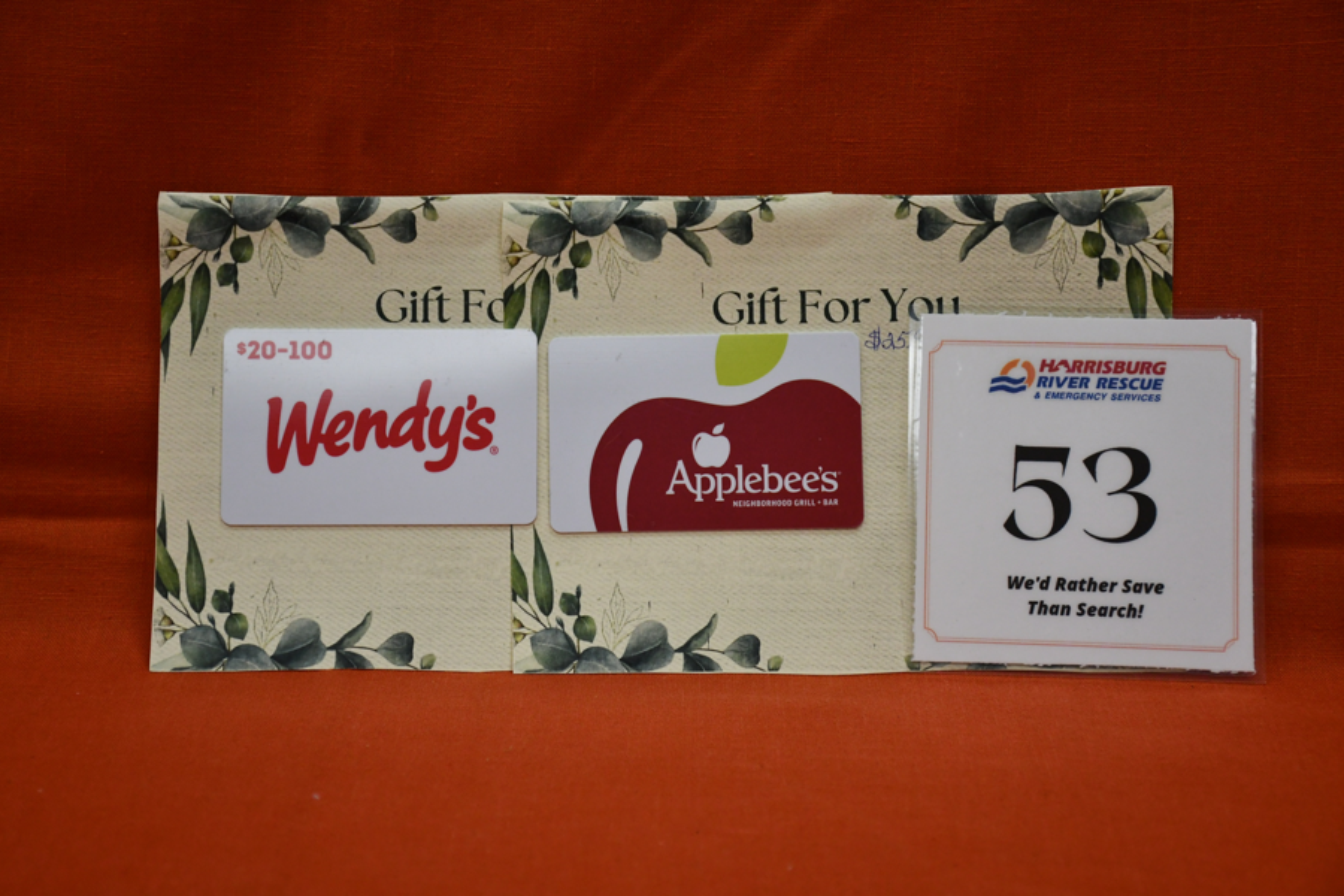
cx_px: 672
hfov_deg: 26.0
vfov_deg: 17.5
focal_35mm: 78
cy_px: 448
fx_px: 2912
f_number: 6.3
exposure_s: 1/160
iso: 1250
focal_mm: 52
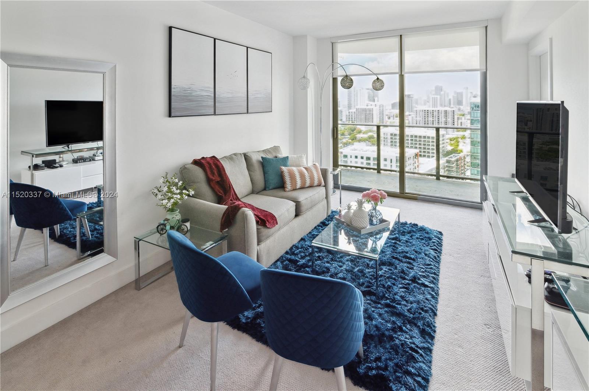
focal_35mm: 16
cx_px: 294
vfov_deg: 73.6
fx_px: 261
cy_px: 196
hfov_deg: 96.8
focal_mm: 16
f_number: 16
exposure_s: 1/6
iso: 500
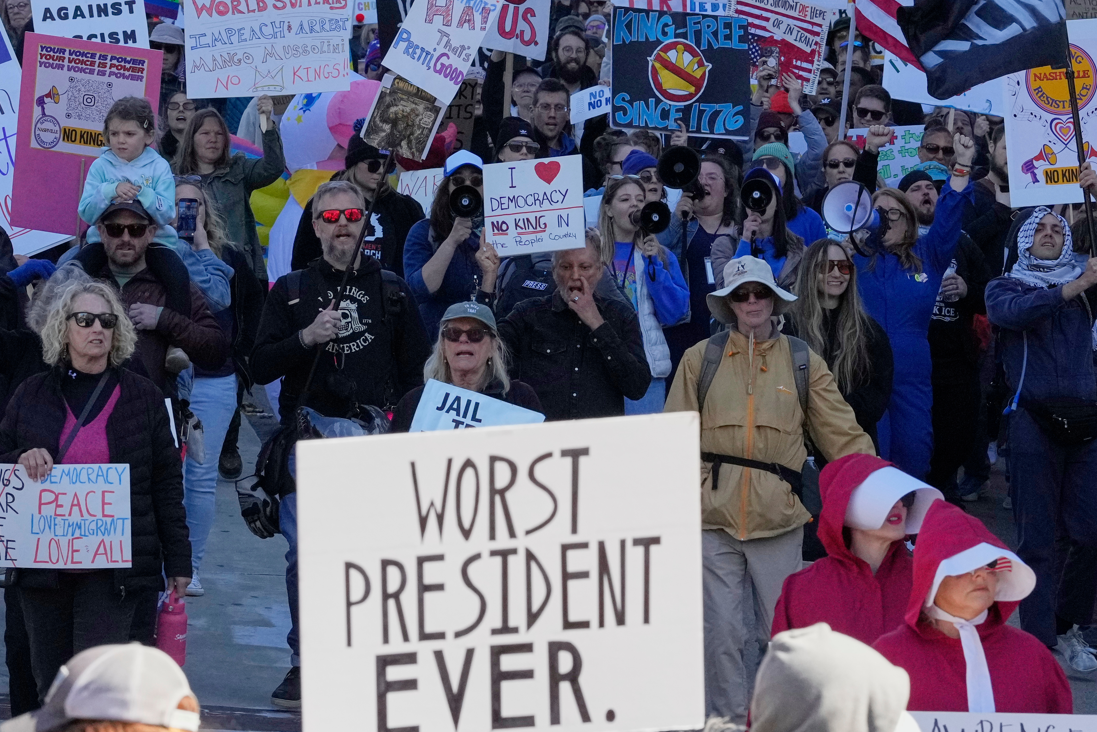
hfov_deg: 7.7
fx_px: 8105
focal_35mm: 266
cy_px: 285
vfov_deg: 5.2
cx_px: 528
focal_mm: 135
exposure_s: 1/2500
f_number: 9
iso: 2000
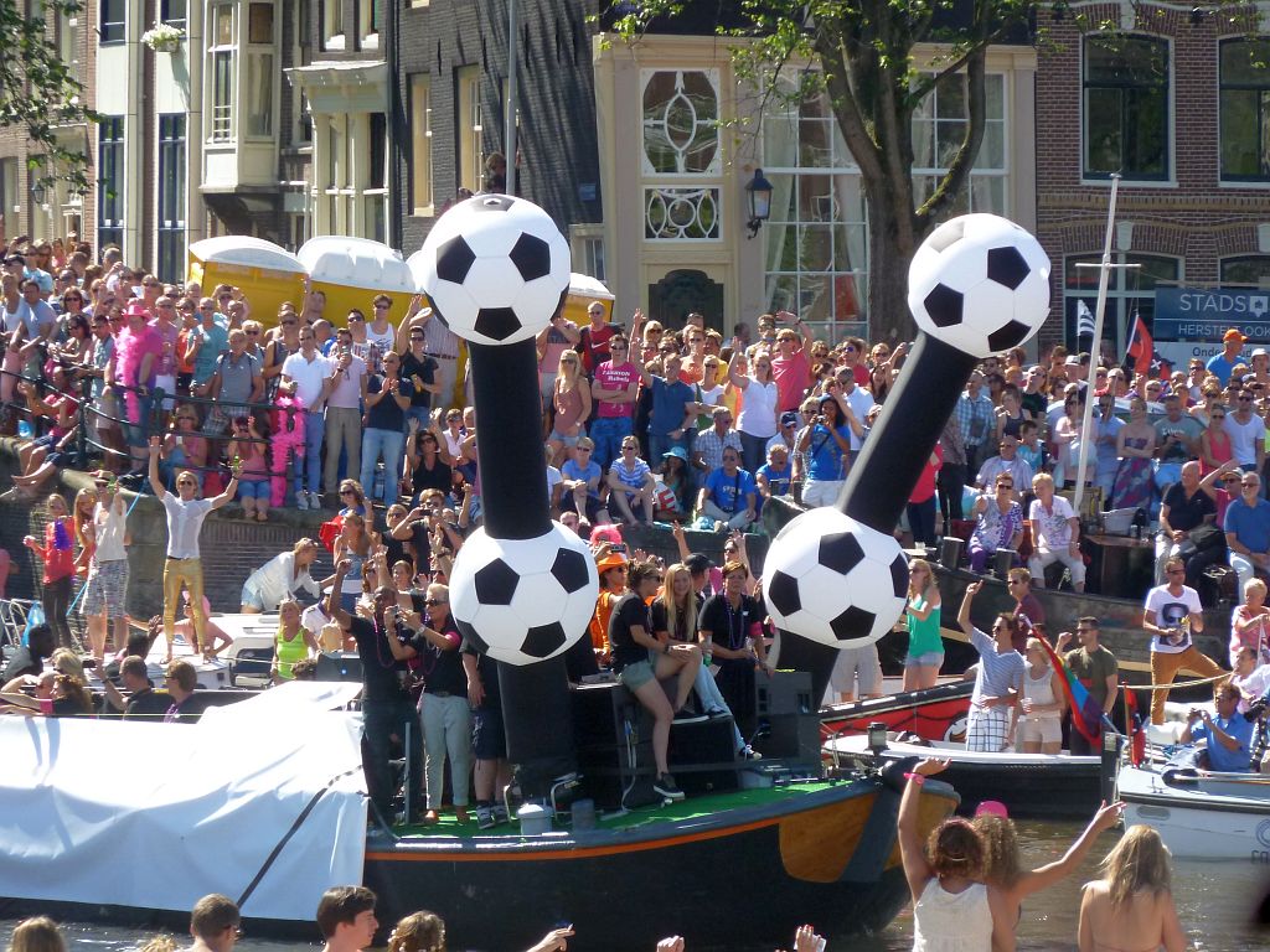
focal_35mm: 242
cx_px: 635
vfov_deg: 6.1
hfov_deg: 8.2
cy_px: 476
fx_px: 8879
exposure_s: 1/320
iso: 160
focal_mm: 39.7
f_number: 4.7
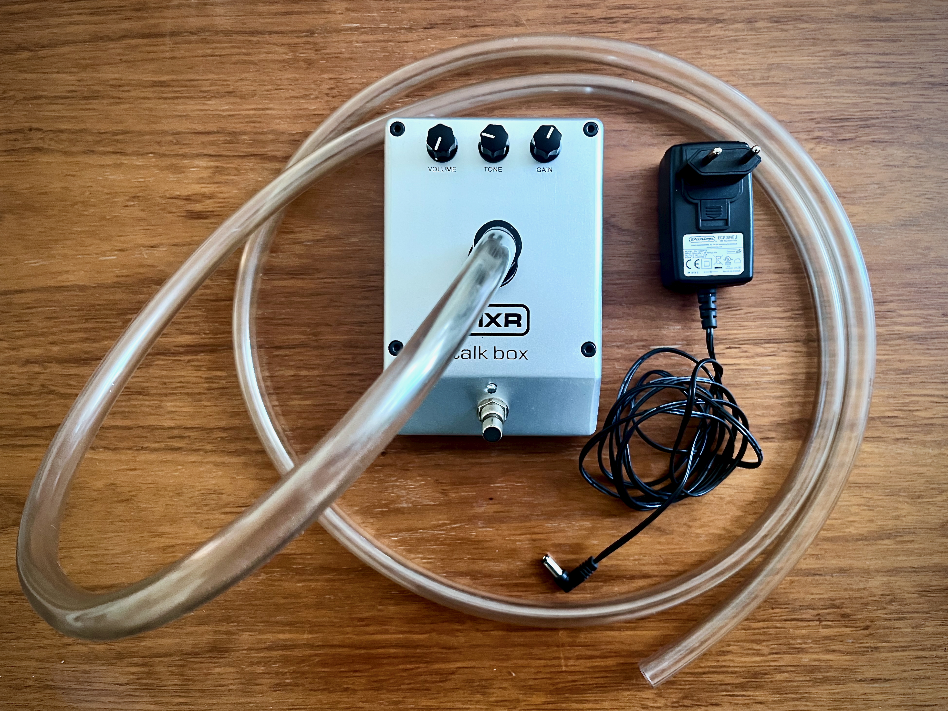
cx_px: 476
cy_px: 365
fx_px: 739
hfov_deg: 65.3
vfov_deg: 51.3
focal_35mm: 27
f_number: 1.6
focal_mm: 5.1
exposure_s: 1/53
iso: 320
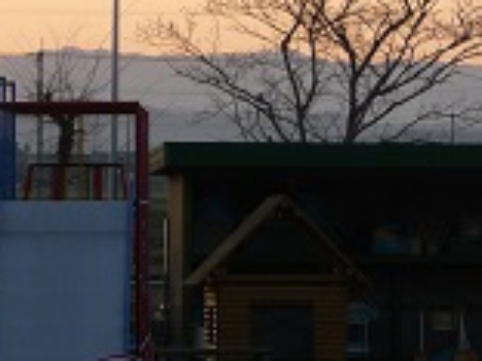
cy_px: 150
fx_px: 5653
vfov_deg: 3.7
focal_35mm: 406
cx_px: 380
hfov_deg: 4.9
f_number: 4.8
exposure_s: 1/60
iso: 100
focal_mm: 24.1
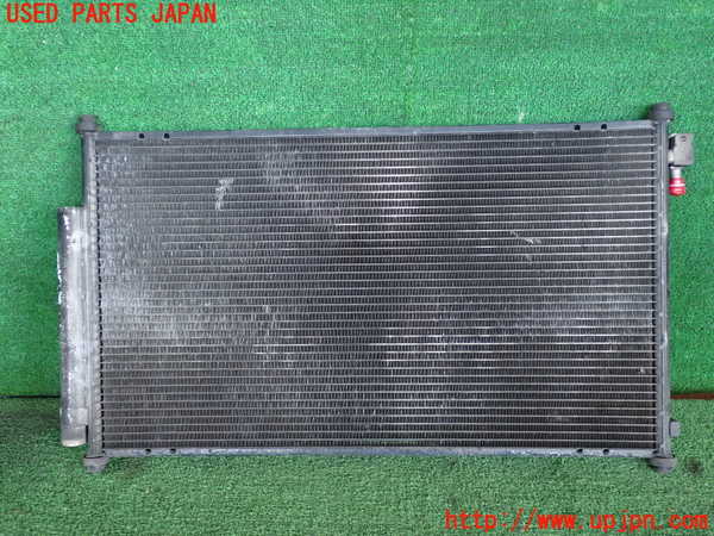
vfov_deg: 39.7
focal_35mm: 36
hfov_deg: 51.4
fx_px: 743
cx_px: 357
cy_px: 268
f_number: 2.5
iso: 320
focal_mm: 6.37
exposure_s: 1/125
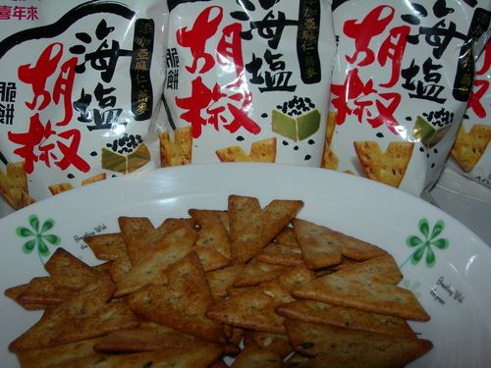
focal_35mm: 38
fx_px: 539
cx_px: 246
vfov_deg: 37.7
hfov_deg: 49.0
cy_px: 184
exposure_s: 1/60.1
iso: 50
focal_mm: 7.8
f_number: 4.8
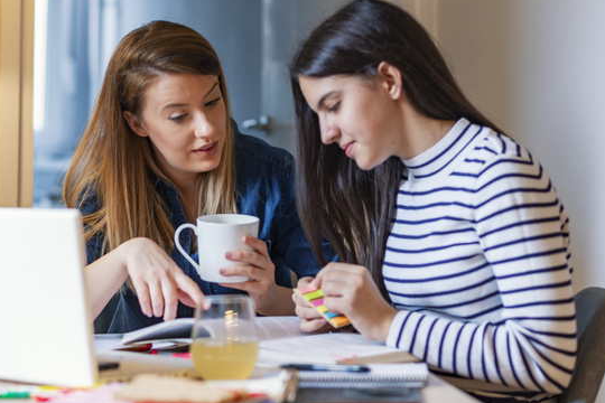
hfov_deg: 17.9
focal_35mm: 114
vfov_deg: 12.0
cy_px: 175
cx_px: 257
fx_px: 1916
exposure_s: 1/125
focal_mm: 85
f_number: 2.5
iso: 400
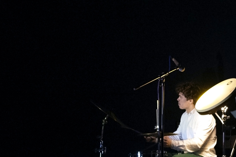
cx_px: 113
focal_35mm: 153
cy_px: 69
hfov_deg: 13.4
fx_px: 1003
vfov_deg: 9.0
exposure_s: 1/60
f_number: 2
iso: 6400
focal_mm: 35
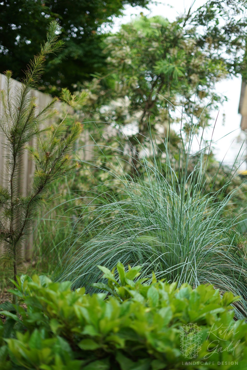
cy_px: 185
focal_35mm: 50
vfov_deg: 39.6
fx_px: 514
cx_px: 124
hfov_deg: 27.0
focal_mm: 50
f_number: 1.8
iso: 125
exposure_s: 1/800
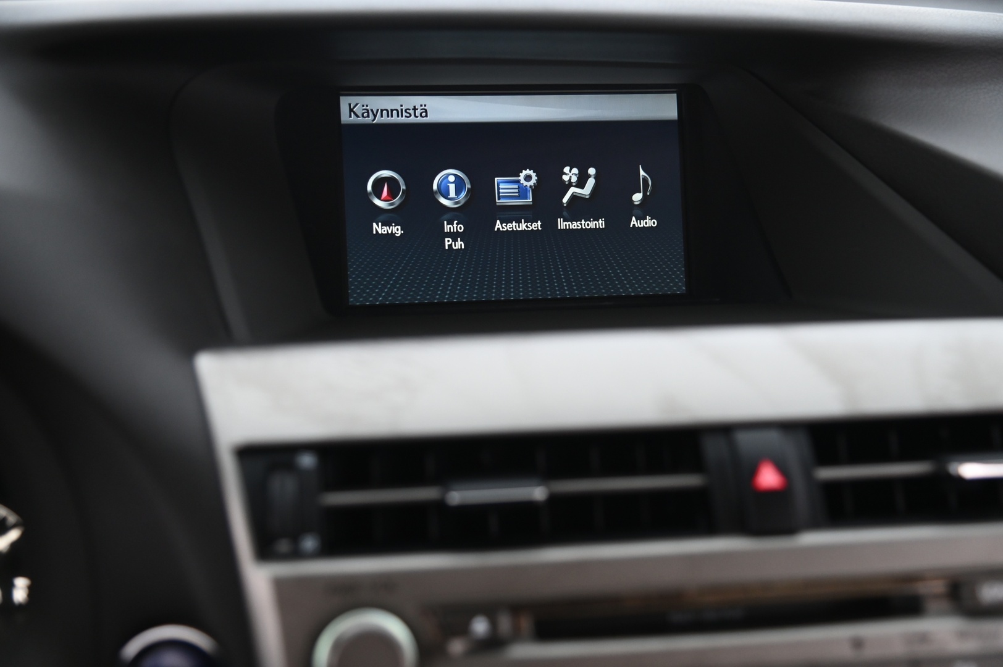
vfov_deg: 28.0
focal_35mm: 48
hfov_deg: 41.1
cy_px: 334
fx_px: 1336
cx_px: 502
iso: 2000
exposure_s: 1/25
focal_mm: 48
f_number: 4
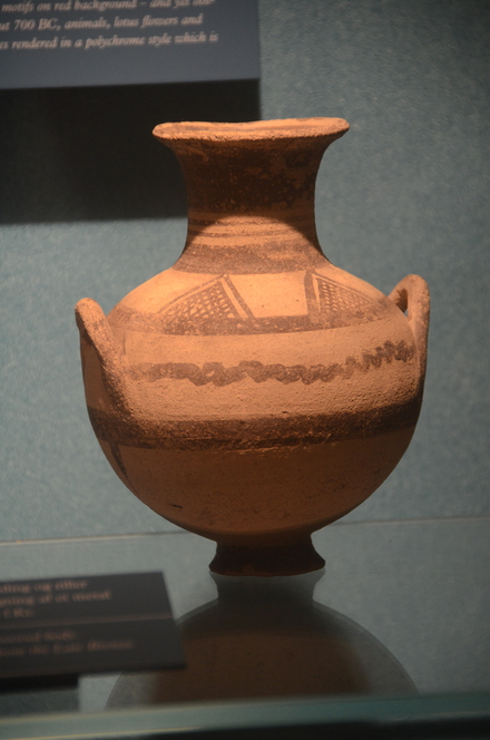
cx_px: 245
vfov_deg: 6.9
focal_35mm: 300
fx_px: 6150
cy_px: 370
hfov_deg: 4.6
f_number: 5.6
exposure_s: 1/250
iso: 1000
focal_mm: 200
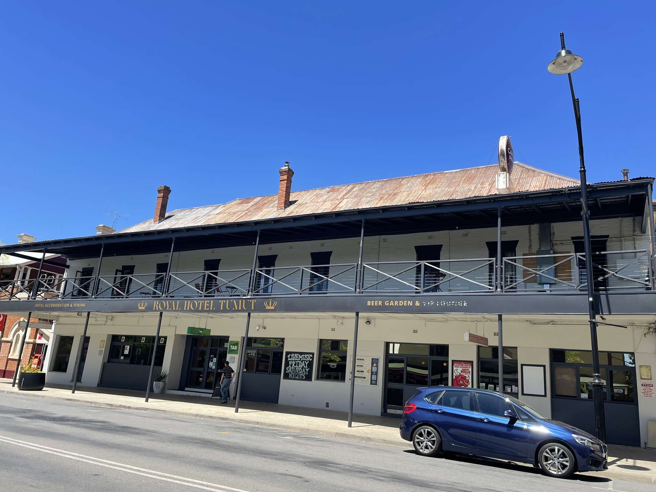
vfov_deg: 51.4
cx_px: 332
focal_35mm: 27
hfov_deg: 65.3
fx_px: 512
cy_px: 246
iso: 32
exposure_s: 1/2257
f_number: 1.6
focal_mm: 4.2
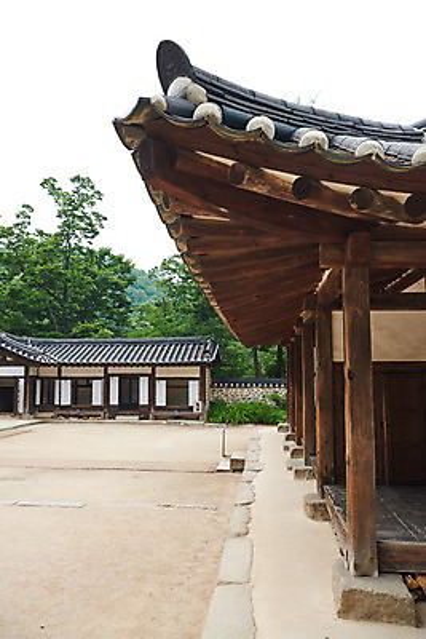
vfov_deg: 60.3
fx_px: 550
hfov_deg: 42.4
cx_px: 213
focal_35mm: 31
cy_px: 320
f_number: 5.6
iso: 640
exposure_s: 1/1600
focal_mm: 31
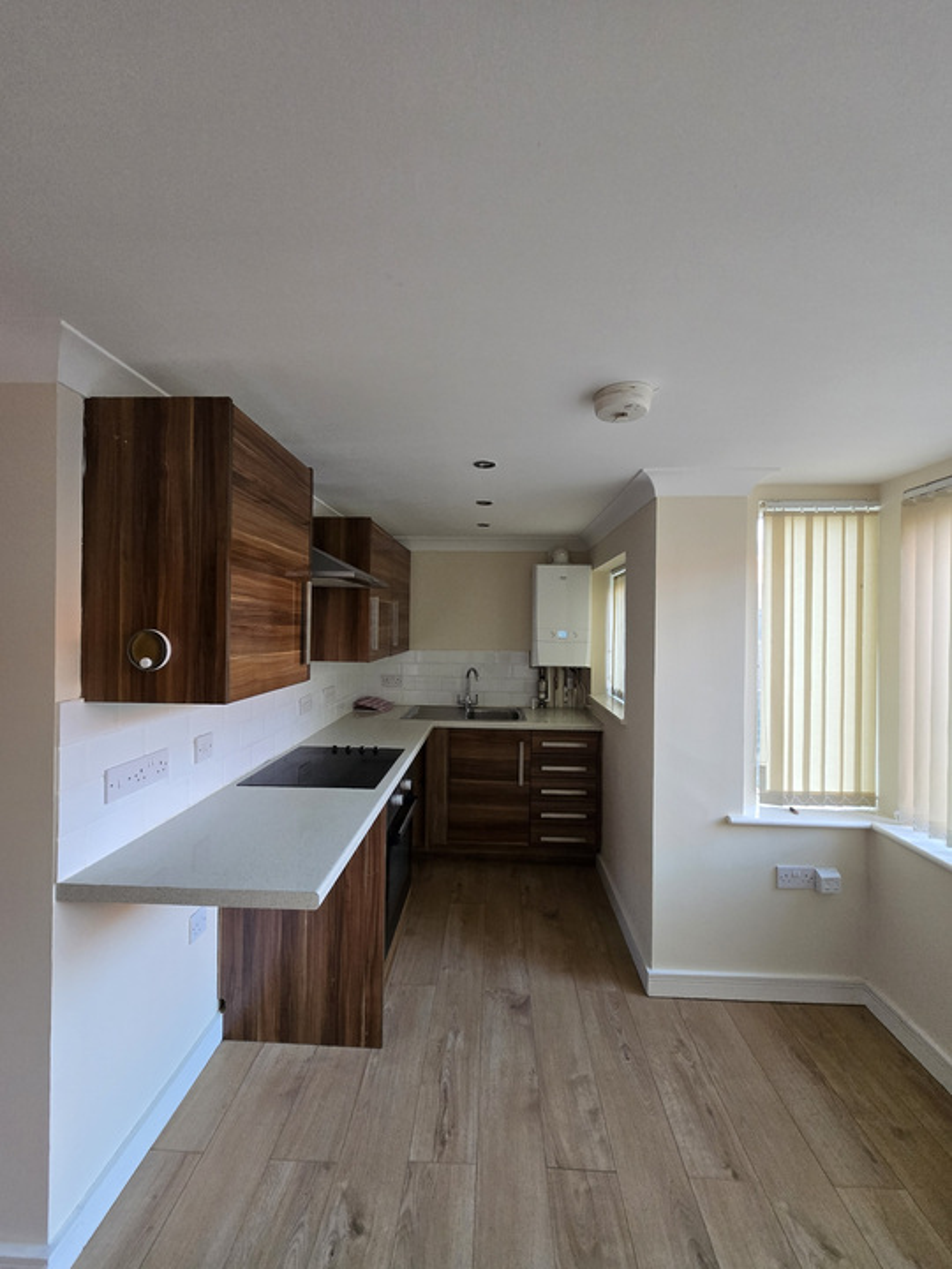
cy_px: 634
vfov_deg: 106.2
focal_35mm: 13
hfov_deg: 89.9
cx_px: 476
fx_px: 477
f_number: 2.2
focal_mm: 1.7
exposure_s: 1/50
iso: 200
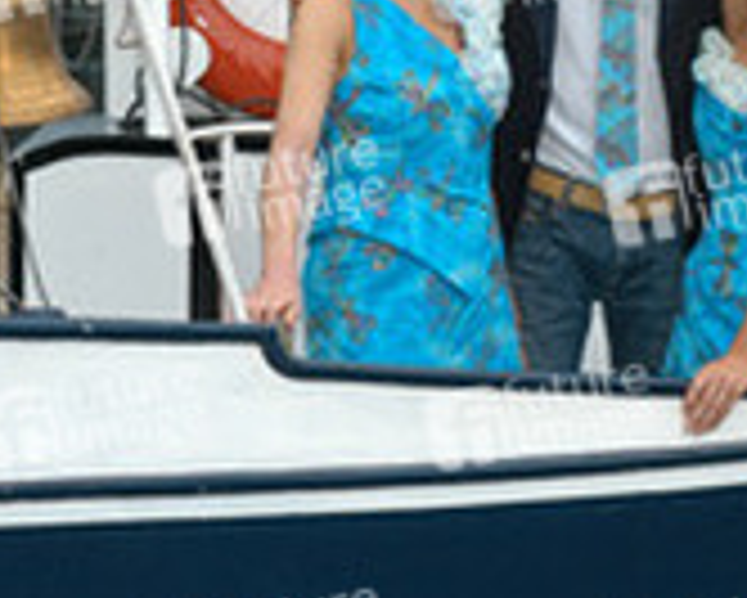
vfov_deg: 3.6
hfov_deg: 4.5
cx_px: 601
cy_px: 81
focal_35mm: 429
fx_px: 9490
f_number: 8
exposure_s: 1/180
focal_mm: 112
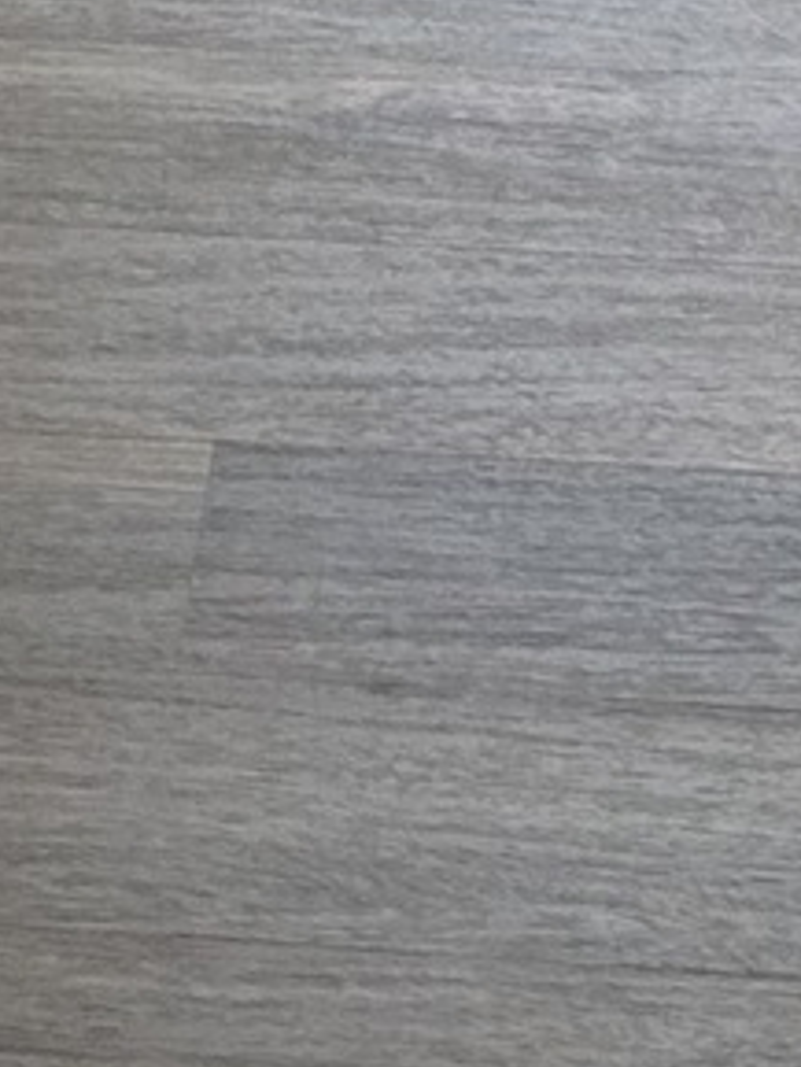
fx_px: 6382
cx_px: 78
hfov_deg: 7.2
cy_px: -2348
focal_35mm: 207
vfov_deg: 8.0
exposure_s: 1/196
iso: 40
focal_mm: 5.7
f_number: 1.5
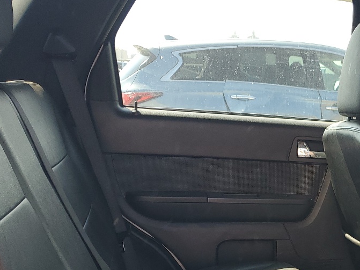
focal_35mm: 62
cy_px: 271
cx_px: 356
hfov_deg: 29.3
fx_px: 645
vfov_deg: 22.7
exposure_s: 1/179
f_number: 1.5
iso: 50
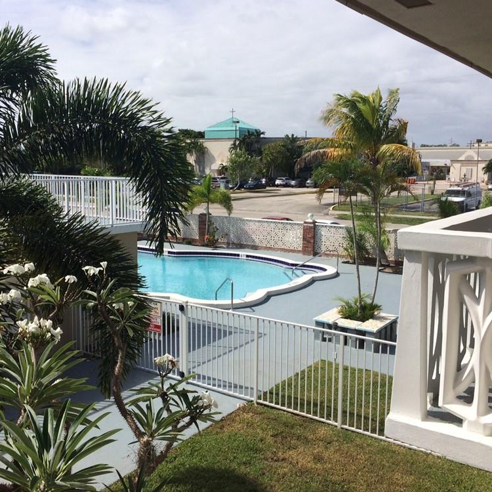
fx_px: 563
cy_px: 243
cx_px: 211
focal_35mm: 35
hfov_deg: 47.1
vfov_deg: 47.2
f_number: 2.2
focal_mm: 4.15
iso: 32
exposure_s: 1/3165
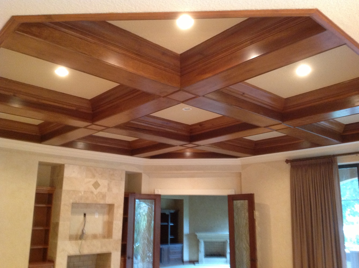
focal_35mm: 35
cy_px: 134
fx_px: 362
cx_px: 180
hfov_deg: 52.7
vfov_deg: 40.6
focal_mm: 4.28
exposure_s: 1/15
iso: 400
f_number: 2.4
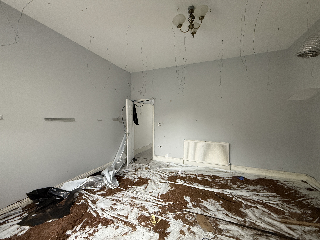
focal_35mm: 14
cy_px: 120
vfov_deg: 85.7
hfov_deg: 102.1
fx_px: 129
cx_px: 160
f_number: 2.2
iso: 400
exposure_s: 1/86
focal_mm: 2.22
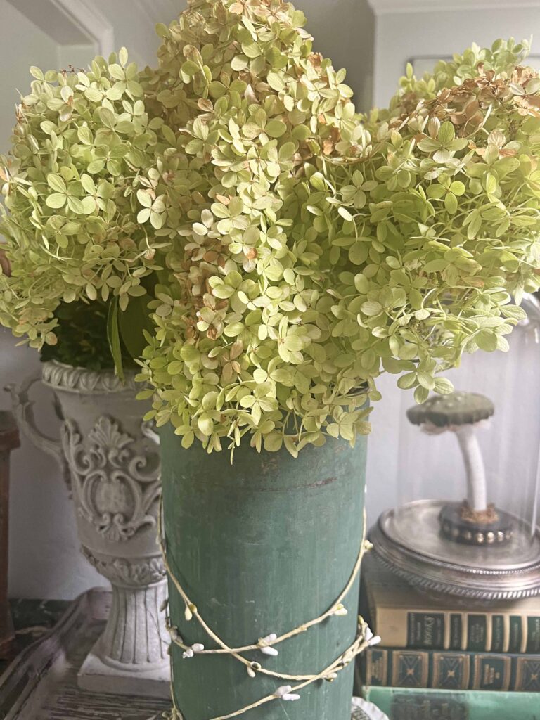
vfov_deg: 67.3
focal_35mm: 26
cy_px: 360
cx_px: 270
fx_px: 541
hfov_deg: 53.1
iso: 125
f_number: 1.5
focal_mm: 5.7
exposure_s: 1/74
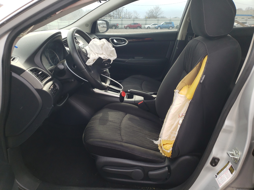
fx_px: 191
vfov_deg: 53.1
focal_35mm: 26
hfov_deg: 67.3
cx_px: 127
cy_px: 95
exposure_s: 1/417
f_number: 1.5
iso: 50
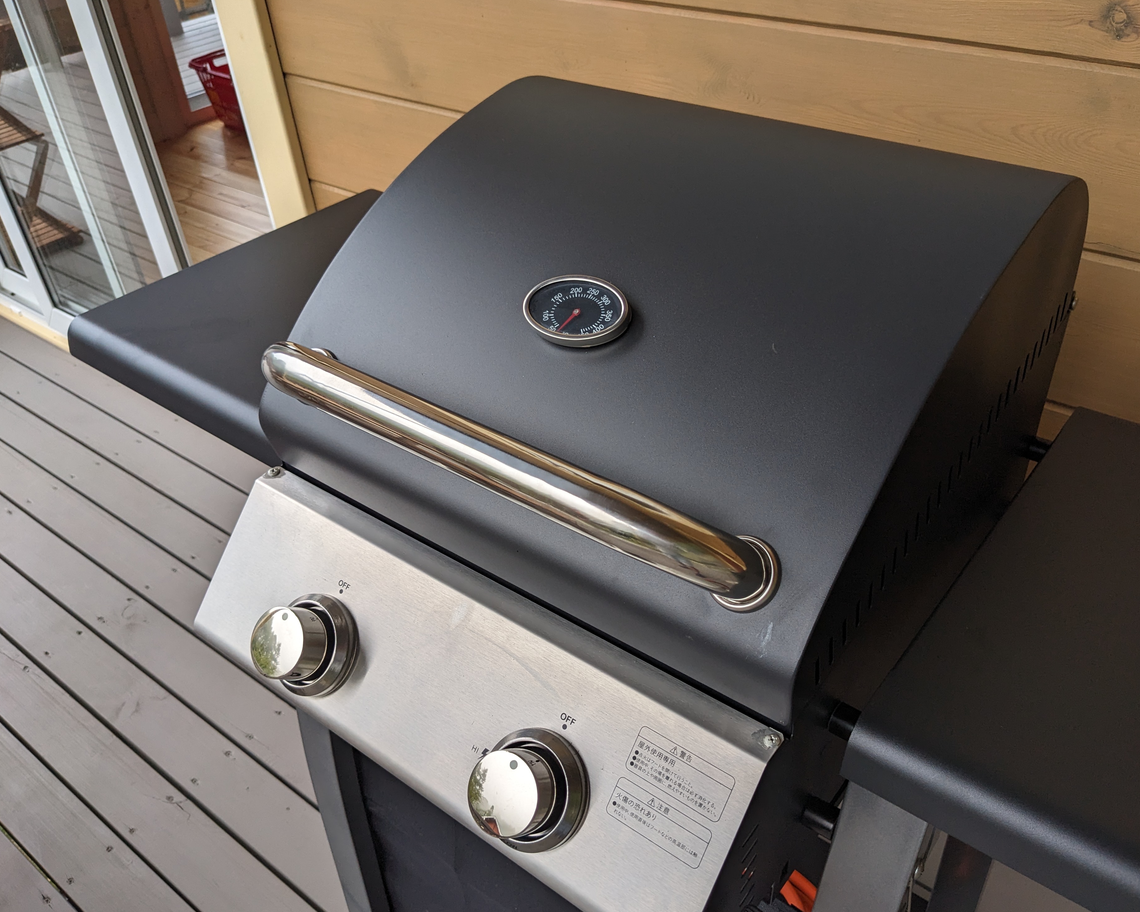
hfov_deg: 60.3
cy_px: 464
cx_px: 624
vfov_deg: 50.0
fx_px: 978
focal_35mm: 29
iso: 47
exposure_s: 1/234
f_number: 1.73
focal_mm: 4.38
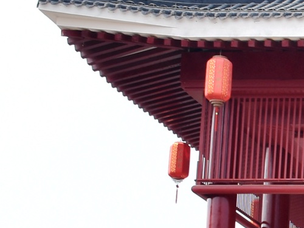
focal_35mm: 173
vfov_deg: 8.5
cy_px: 272
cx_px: 766
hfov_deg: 9.8
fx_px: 1519
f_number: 6.3
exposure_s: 1/200
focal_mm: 20
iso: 100
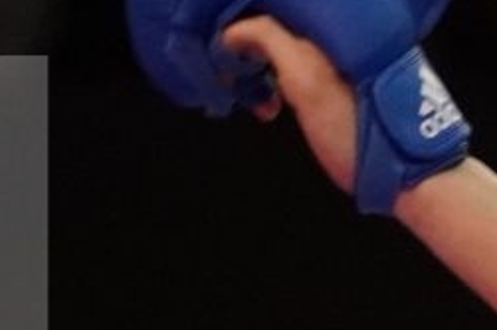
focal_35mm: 1637
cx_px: 1206
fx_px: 22584
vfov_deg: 0.8
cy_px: 935
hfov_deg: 1.3
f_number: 2.8
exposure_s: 1/1000
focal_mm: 152
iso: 4000
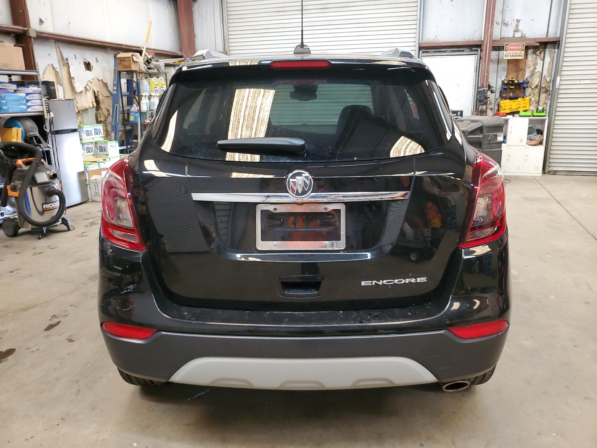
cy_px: 224
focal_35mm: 26
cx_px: 298
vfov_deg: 53.1
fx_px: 448
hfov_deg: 67.3
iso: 237
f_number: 1.5
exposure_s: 1/60.2
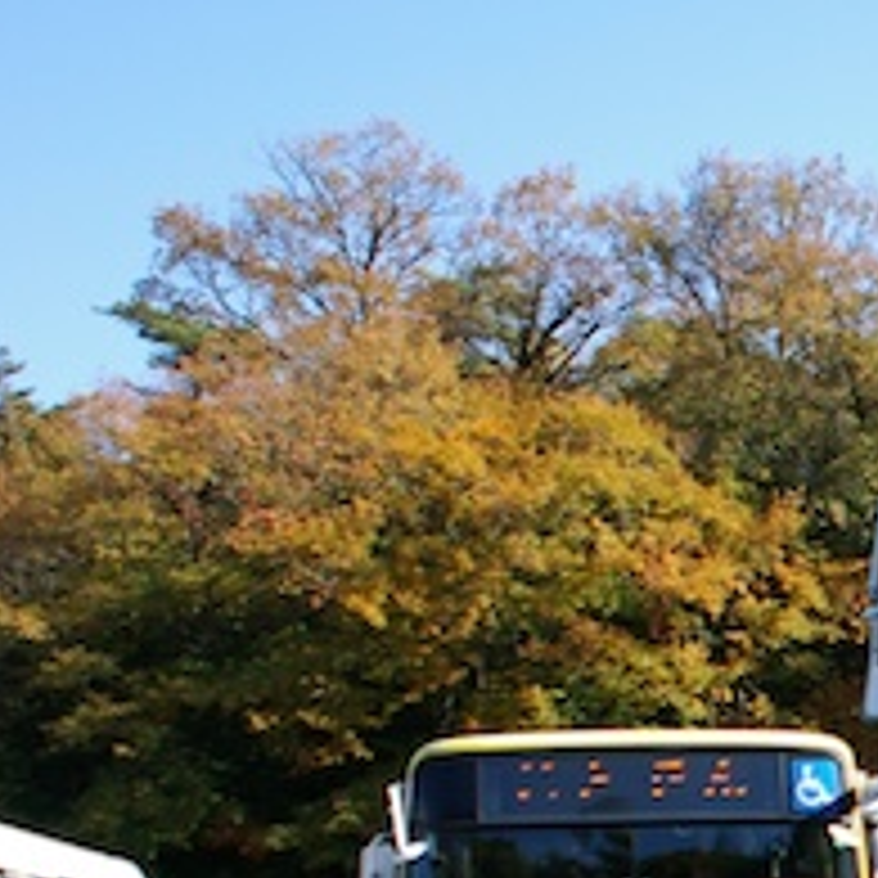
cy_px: 894
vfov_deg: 15.5
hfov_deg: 14.7
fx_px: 3157
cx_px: 1310
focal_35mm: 110
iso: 400
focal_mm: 28
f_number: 4
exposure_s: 1/1500
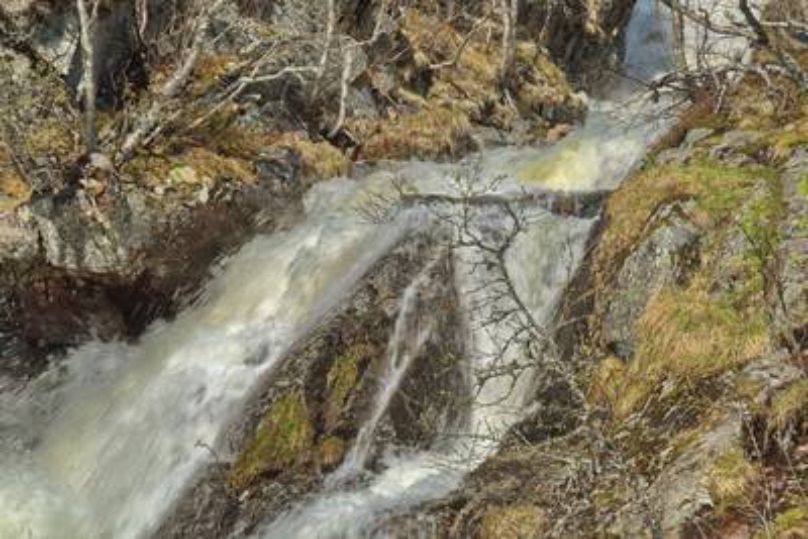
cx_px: 404
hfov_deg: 17.1
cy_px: 270
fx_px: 2694
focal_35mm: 120
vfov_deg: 11.4
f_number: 22
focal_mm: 120
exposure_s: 1/40
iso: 100
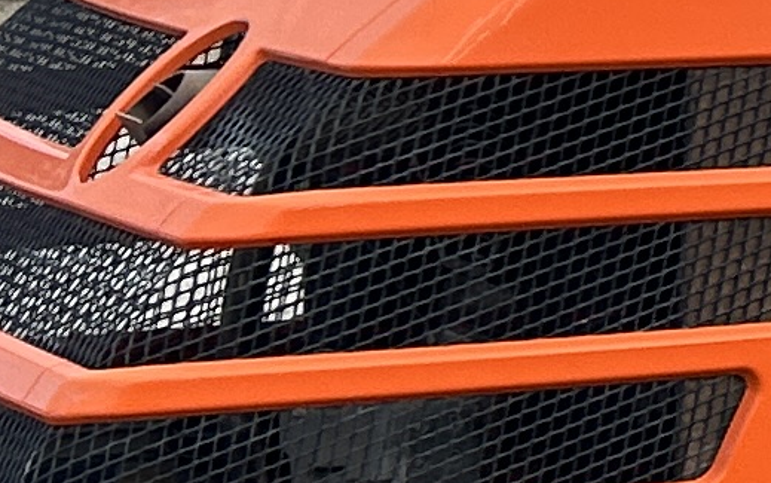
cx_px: 2031
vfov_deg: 6.1
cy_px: -88
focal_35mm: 214
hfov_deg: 8.7
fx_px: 4499
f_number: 1.5
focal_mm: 5.7
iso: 50
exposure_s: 1/1511
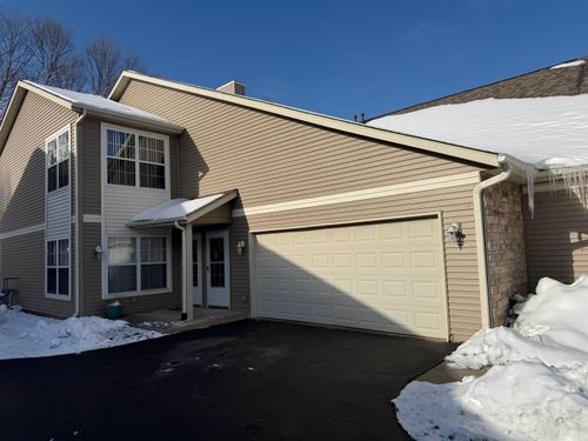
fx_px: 408
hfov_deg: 71.6
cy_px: 220
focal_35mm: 24
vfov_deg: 56.8
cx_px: 294
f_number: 1.78
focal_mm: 6.76
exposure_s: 1/11905
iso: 80
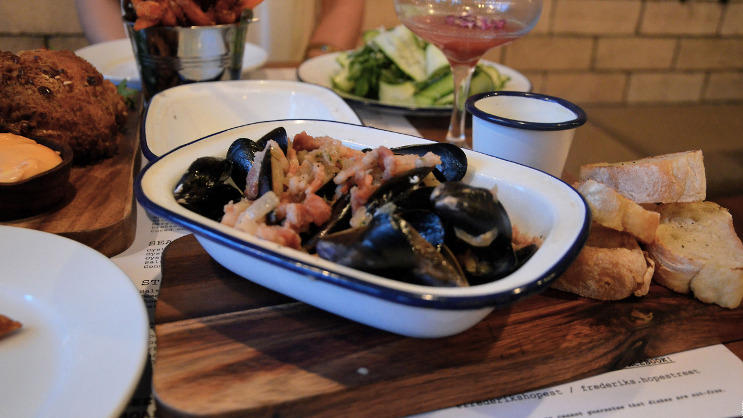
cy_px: 213
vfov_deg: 33.7
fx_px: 690
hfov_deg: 56.6
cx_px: 374
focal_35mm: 35
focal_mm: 22
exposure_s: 1/25
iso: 3200
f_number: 3.8
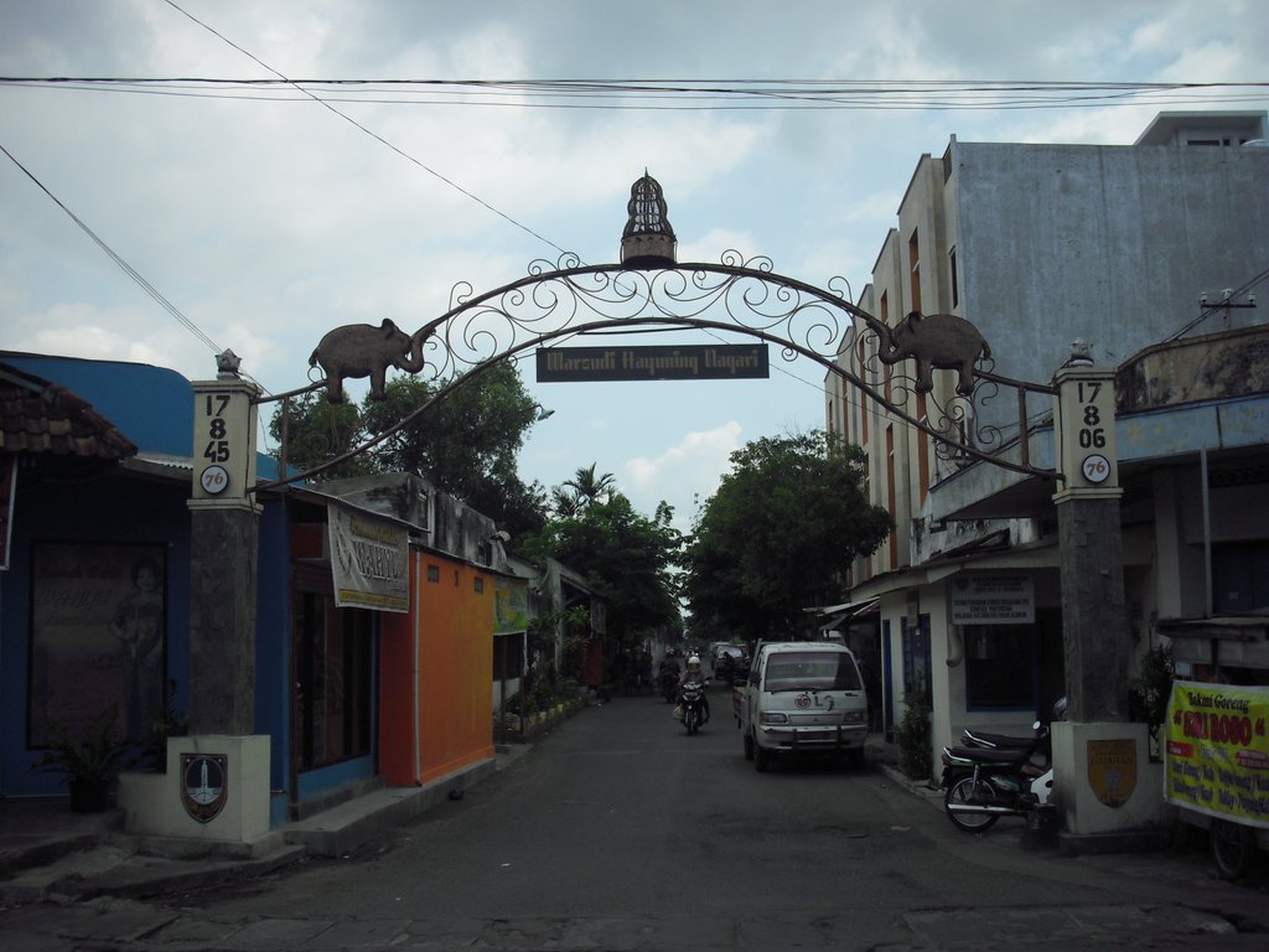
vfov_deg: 37.7
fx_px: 1393
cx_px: 634
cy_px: 476
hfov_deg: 49.0
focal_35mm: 38
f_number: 8
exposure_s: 1/250
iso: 100
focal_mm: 6.2
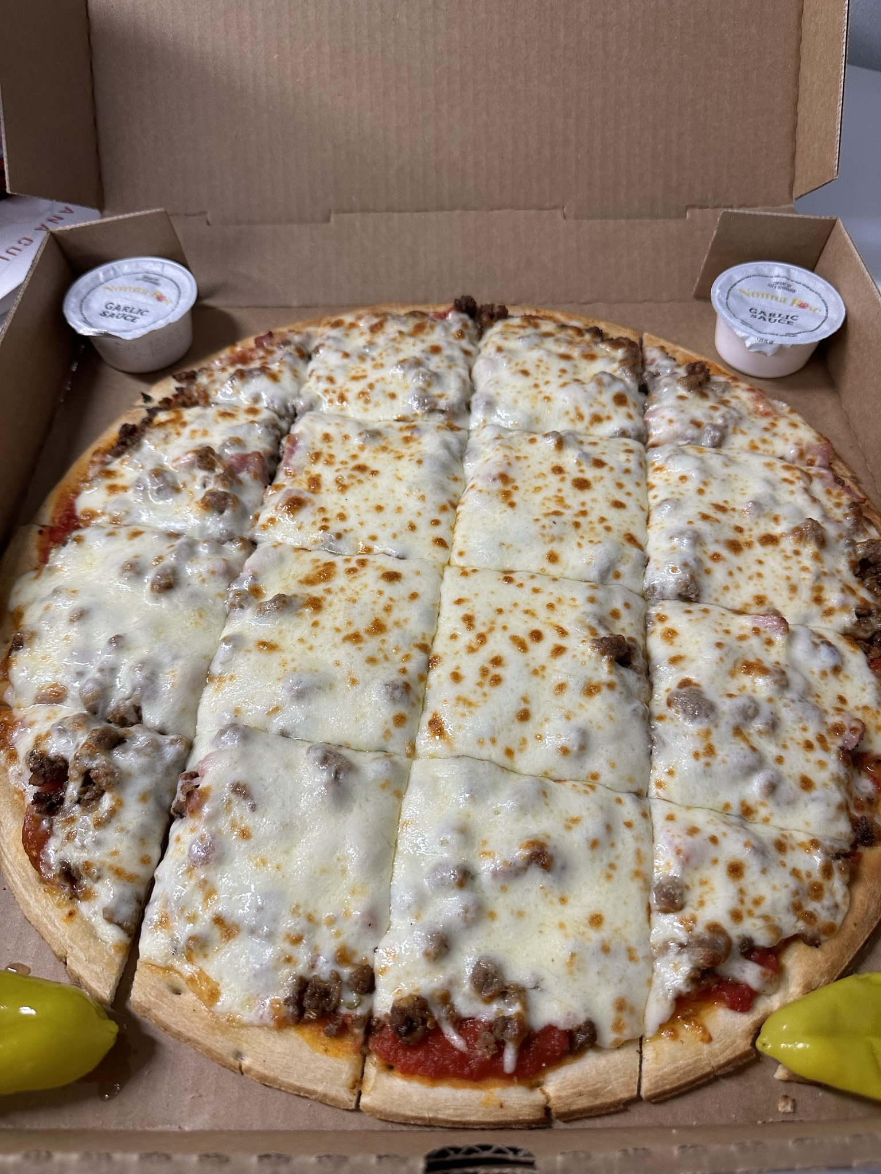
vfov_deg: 71.6
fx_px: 814
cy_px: 587
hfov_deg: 56.8
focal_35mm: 24
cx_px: 440
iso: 200
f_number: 1.78
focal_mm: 6.86
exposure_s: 1/120
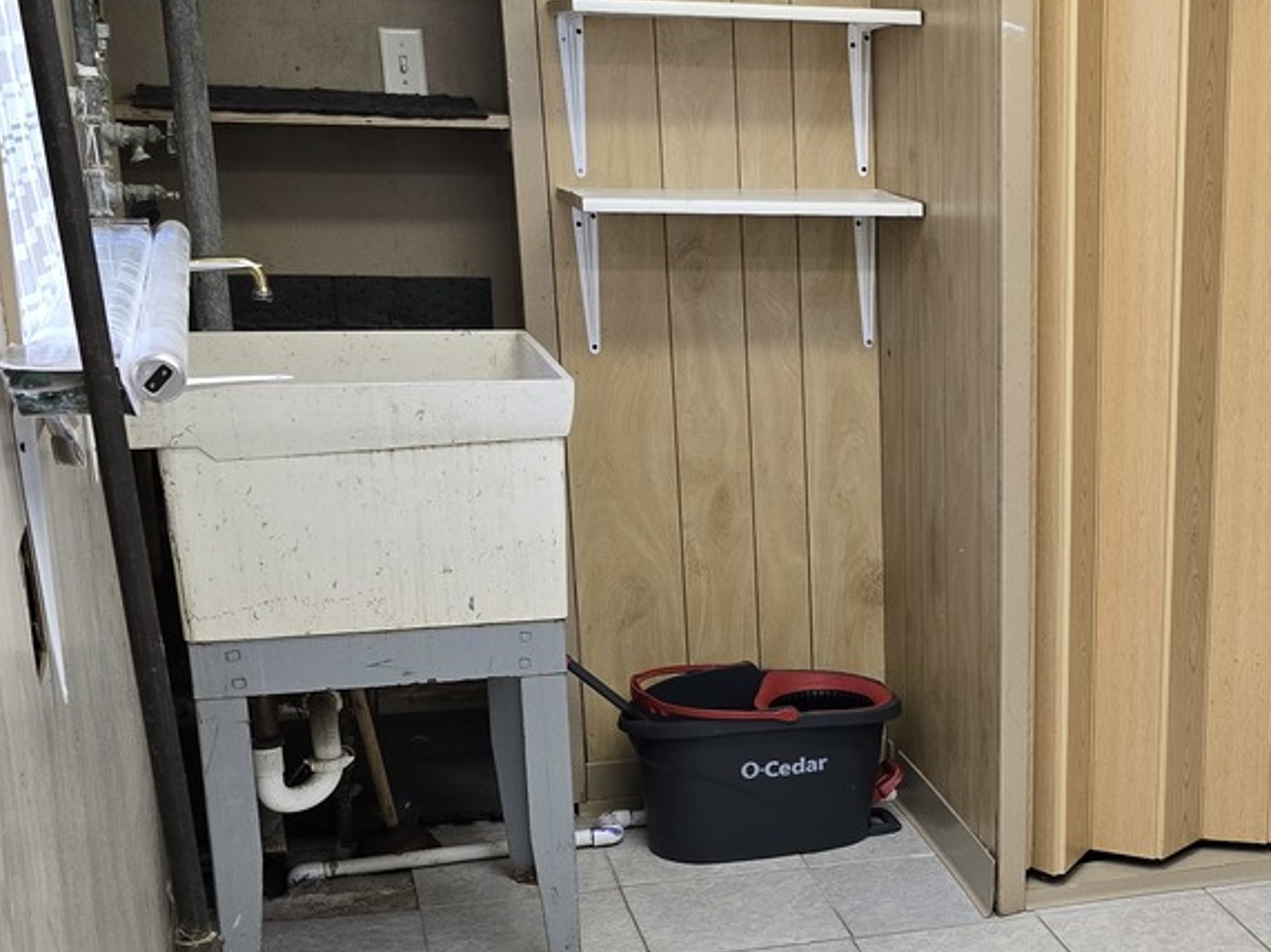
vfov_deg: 24.9
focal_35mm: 58
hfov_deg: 31.0
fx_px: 2129
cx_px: 1249
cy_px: 712
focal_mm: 6.3
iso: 250
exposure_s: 1/120
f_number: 1.7
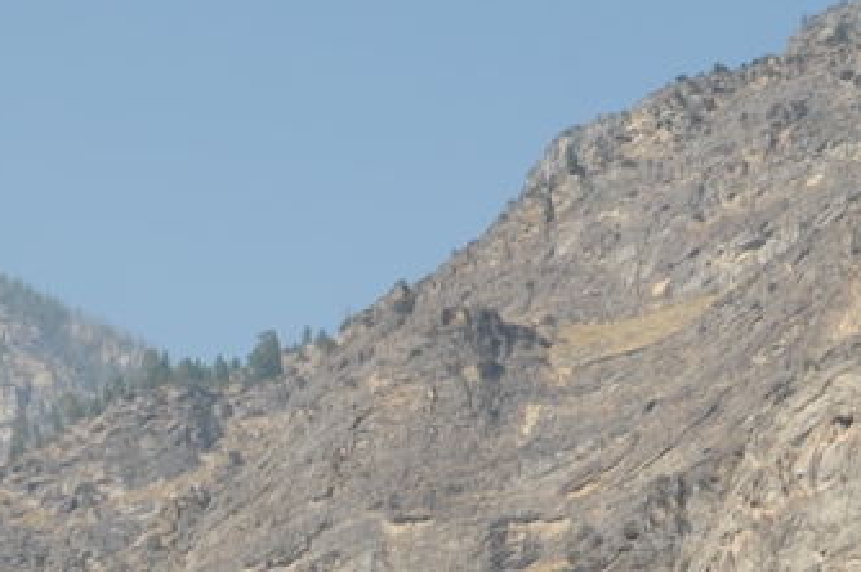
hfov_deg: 11.2
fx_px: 4348
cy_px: 1243
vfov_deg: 7.2
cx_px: 807
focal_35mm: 182
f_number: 13
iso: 200
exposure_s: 1/50
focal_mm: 38
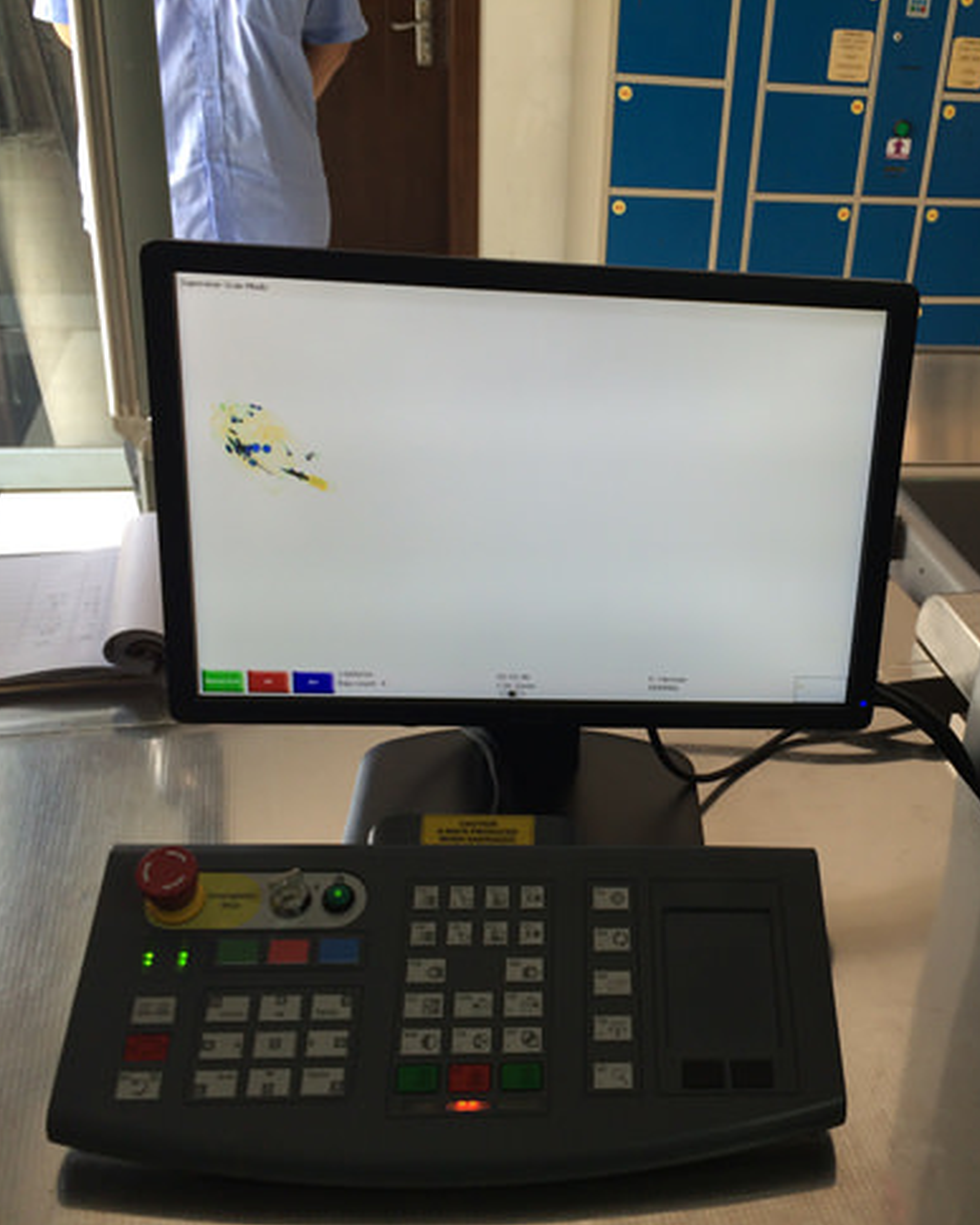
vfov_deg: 47.9
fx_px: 1378
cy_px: 611
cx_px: 701
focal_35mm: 38
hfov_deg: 38.4
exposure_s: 1/50
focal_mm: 4.15
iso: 50
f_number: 2.2
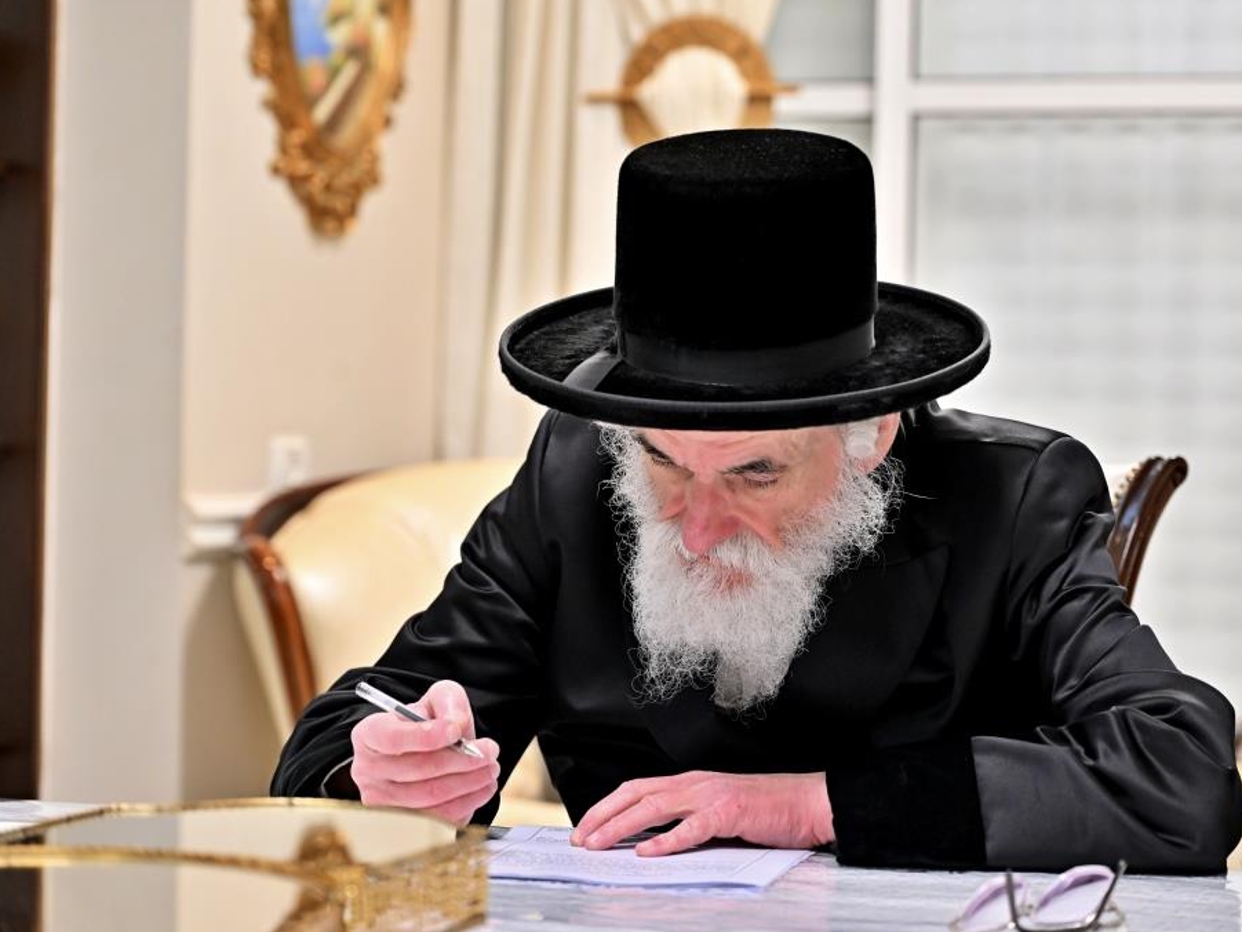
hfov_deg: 20.9
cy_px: 464
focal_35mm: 94
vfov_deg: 15.7
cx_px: 678
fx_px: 3373
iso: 1000
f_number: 4
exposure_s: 1/400
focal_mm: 86
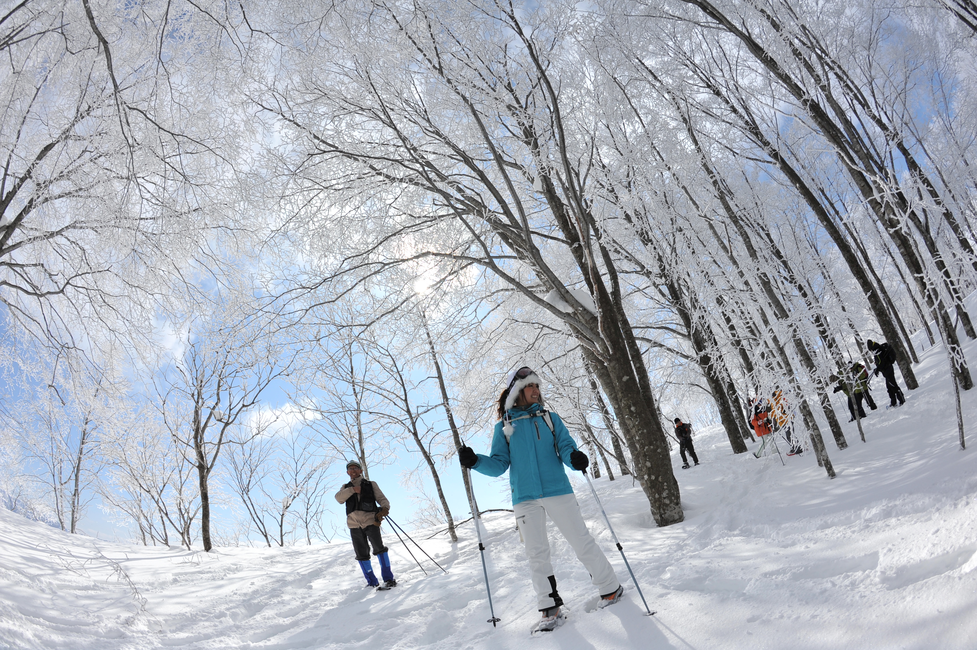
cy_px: 325
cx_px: 488
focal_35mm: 16
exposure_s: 1/2500
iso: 400
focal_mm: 16
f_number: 7.1
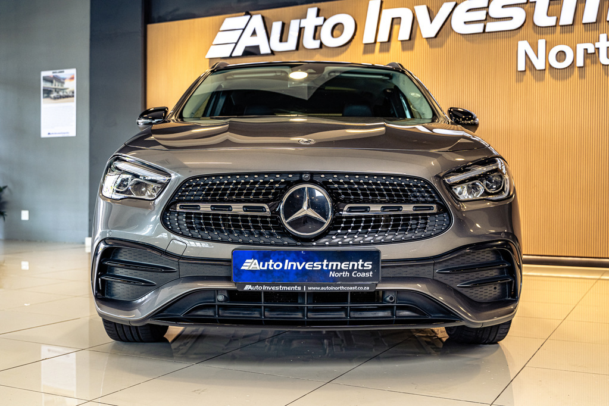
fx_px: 710
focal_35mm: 42
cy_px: 203
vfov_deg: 31.9
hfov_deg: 46.4
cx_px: 304
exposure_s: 1/160
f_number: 4
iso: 640
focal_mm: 42
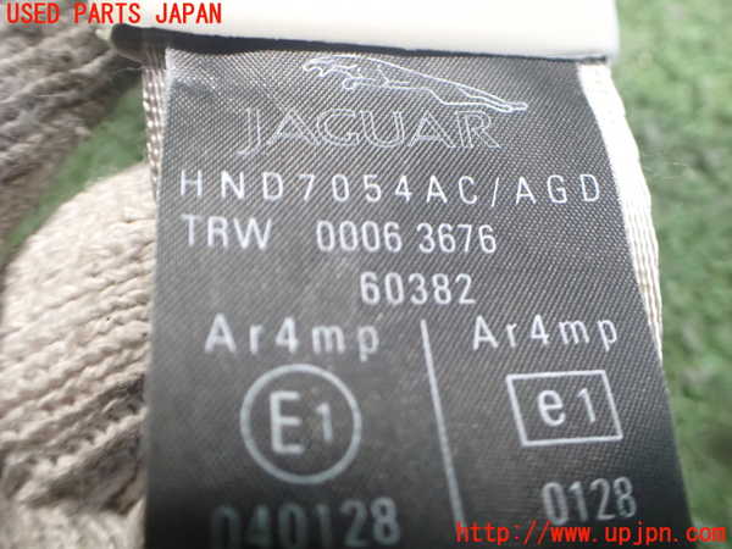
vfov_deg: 46.8
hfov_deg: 60.0
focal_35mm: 30
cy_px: 274
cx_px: 366
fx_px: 634
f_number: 2.3
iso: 1250
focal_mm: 5.4
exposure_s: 1/30
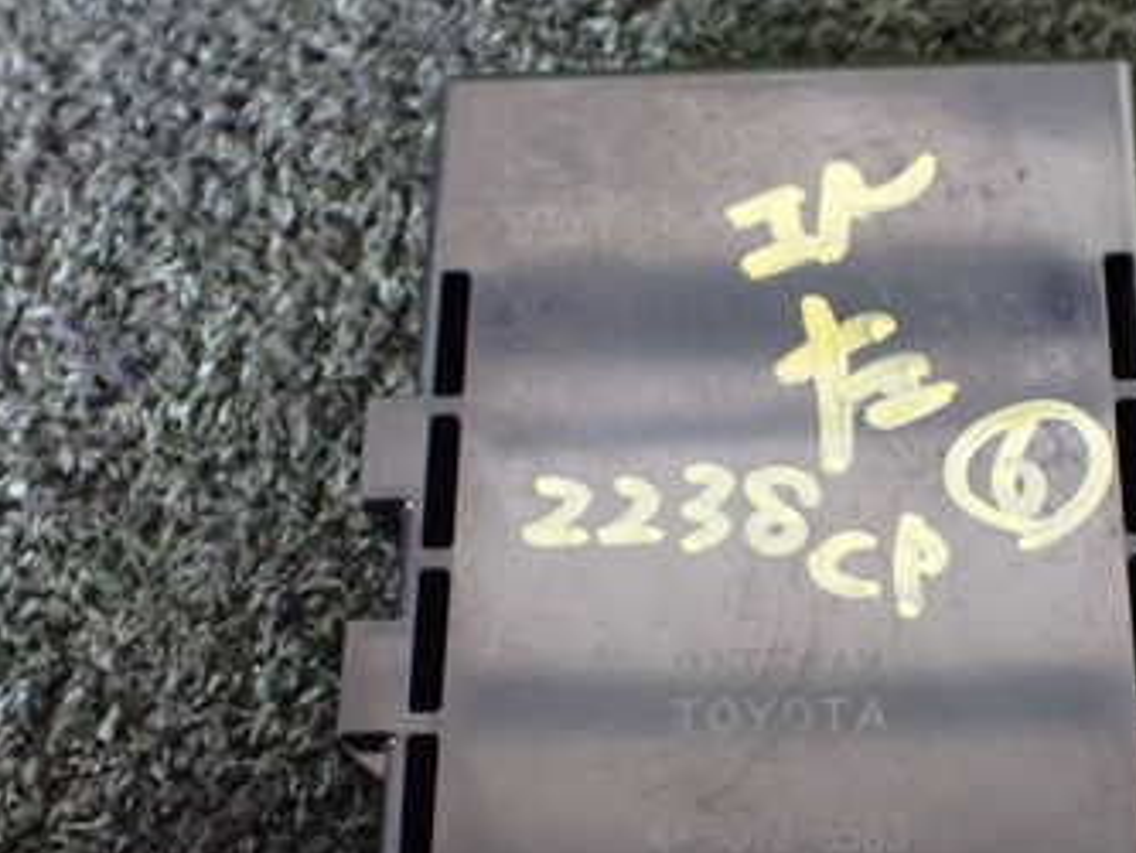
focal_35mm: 54
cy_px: 597
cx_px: 791
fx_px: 1773
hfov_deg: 35.1
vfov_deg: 26.8
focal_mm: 5.4
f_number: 2.3
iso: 1000
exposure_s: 1/30
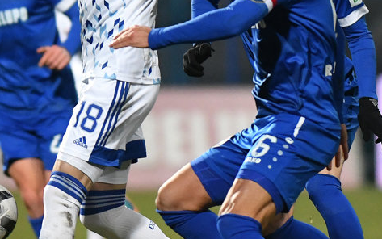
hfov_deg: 2.7
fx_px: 8071
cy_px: 87
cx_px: 3
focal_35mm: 775
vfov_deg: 1.7
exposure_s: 1/1250
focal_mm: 300
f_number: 3.2
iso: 2500
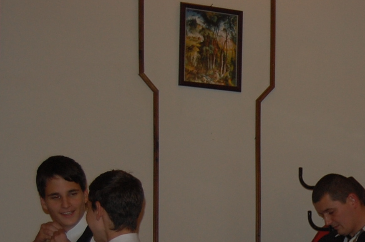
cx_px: 467
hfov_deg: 16.7
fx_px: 1174
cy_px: 292
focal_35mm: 116
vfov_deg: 11.5
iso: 400
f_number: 4.2
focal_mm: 30
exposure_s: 1/60
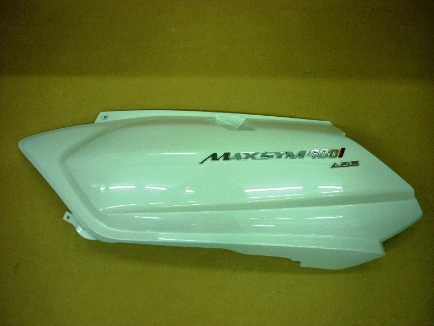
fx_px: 414
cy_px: 163
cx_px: 217
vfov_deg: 42.9
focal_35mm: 33
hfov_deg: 55.4
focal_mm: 5.5
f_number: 2.8
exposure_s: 1/30
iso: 250
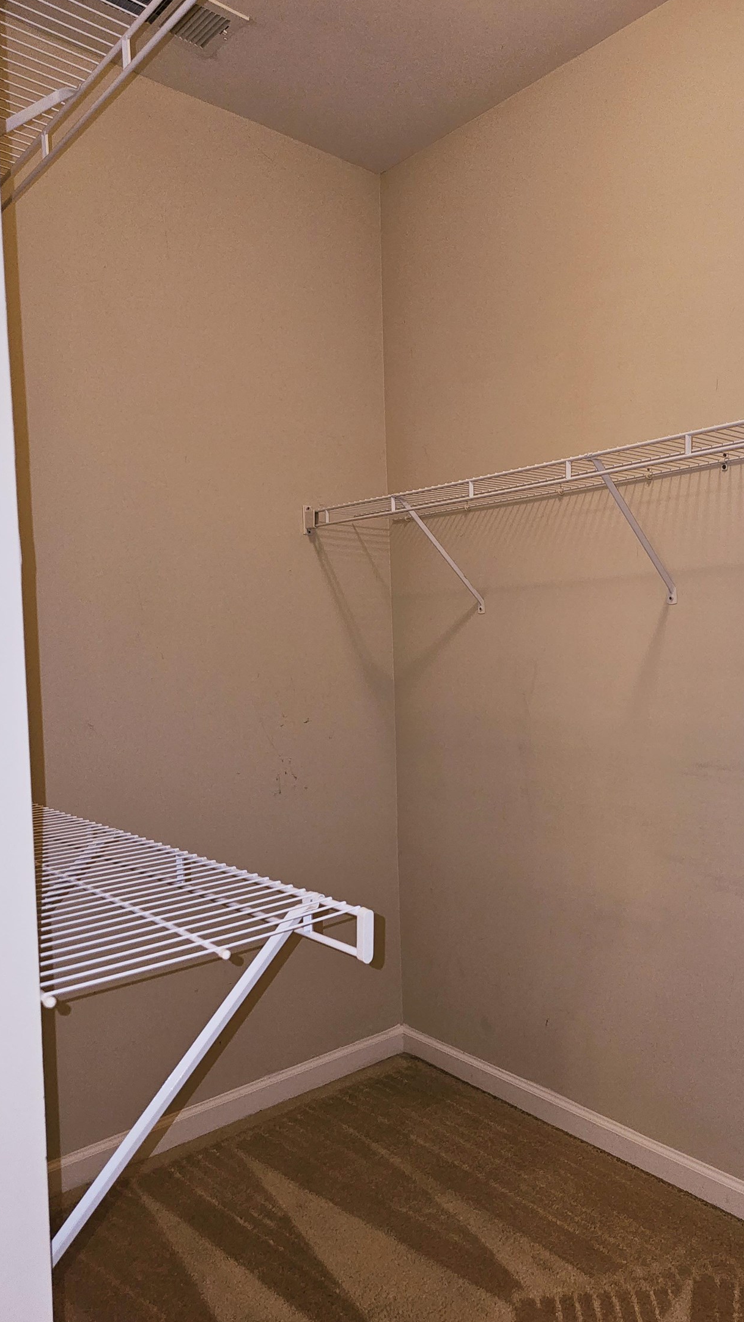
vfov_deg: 71.9
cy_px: 663
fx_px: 912
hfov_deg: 43.8
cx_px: 488
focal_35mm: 26
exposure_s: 1/30
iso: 100
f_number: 1.7
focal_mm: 6.3
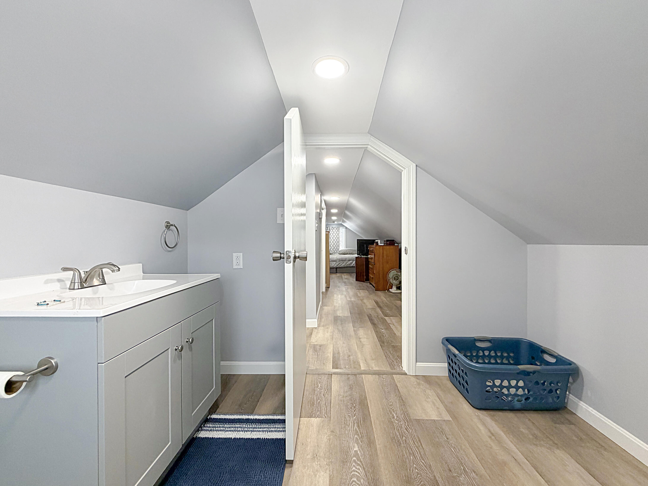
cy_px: 243
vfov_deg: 85.7
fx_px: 262
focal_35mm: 14
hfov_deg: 102.1
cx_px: 324
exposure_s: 1/60
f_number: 2.2
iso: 200
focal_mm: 2.22
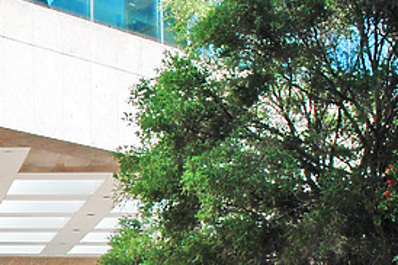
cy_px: 204
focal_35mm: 138
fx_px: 1524
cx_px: -118
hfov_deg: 14.3
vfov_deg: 9.9
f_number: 8
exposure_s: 1/250
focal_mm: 28
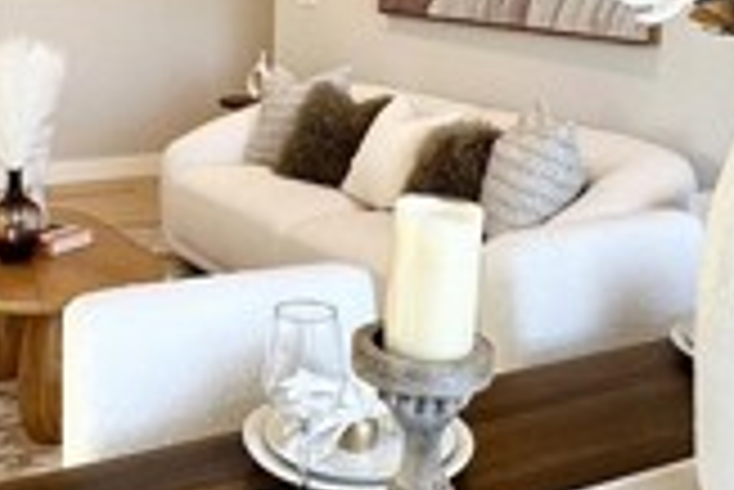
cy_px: -31
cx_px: 279
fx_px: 1163
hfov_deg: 34.9
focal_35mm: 57
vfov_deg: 22.6
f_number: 2.2
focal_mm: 2.22
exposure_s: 1/120
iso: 100
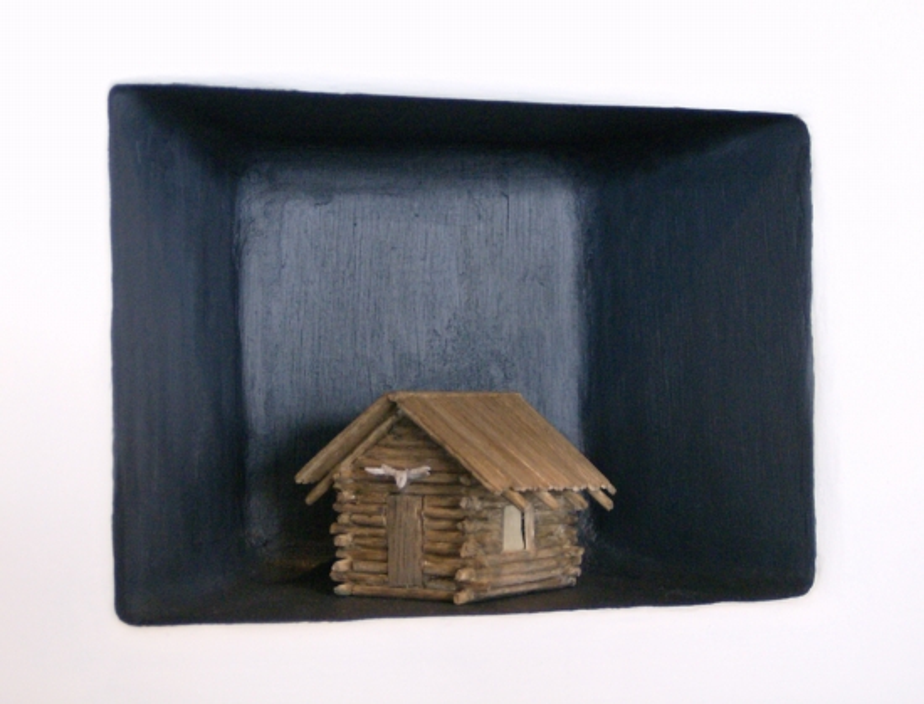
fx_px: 1879
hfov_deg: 27.6
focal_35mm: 70
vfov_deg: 21.2
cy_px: 352
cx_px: 462
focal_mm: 11.6
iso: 200
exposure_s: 1/29.5
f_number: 3.7
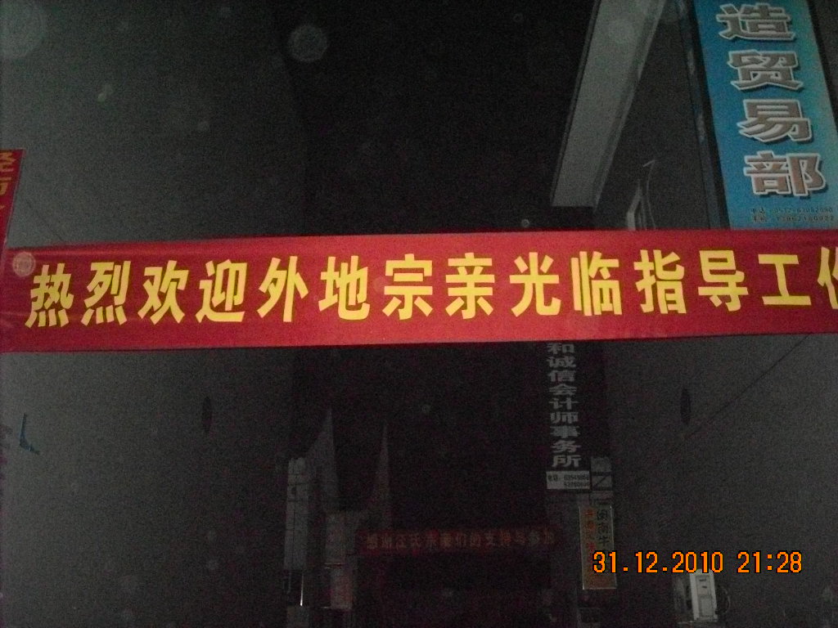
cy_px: 314
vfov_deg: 40.7
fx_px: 847
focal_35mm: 35
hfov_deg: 52.6
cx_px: 419
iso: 1532
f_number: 2.8
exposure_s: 1/60
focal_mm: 5.7
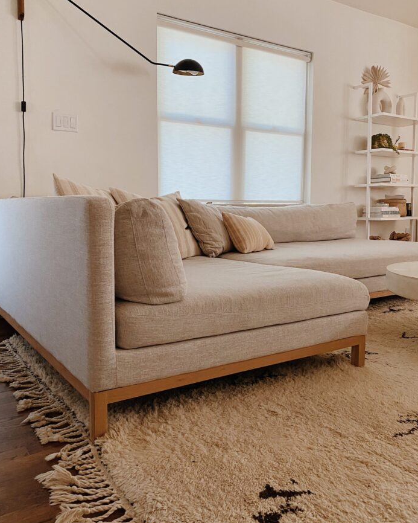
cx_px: 204
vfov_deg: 58.7
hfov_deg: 48.5
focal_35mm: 30
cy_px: 250
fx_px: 464
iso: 320
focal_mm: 4.25
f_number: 1.8
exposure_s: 1/60
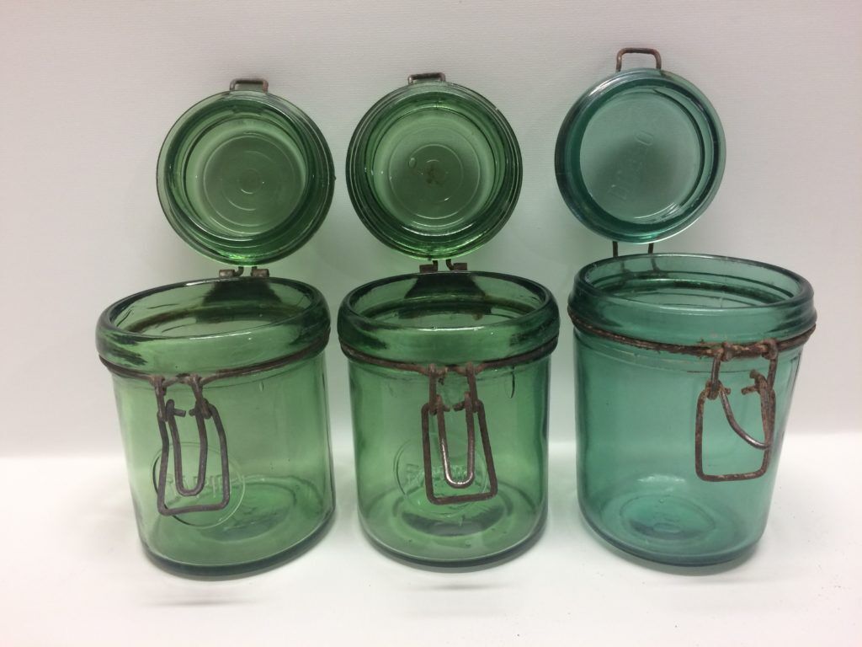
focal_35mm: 29
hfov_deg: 61.7
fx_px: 722
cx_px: 431
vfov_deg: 48.2
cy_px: 324
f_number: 2.2
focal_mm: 4.15
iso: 64
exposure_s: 1/33
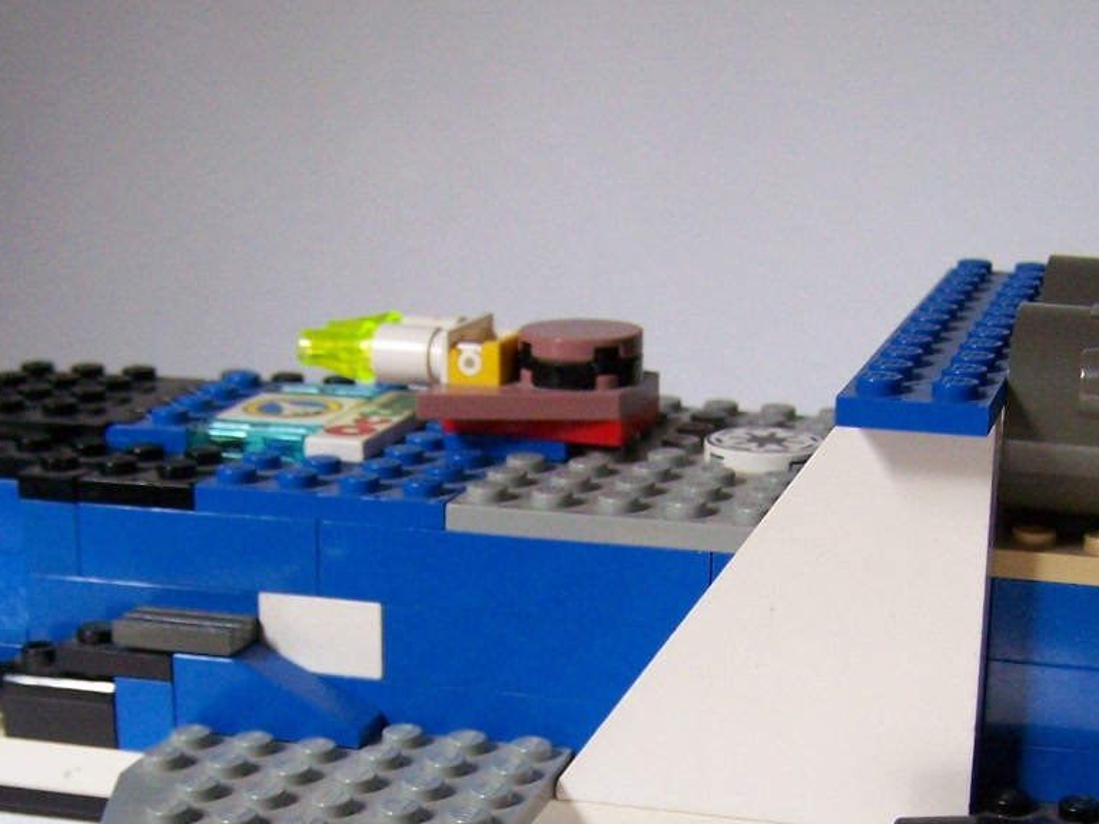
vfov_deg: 19.5
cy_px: 757
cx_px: 592
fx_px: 2349
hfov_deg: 26.3
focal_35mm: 74
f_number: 2.8
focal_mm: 6.3
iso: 160
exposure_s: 1/20
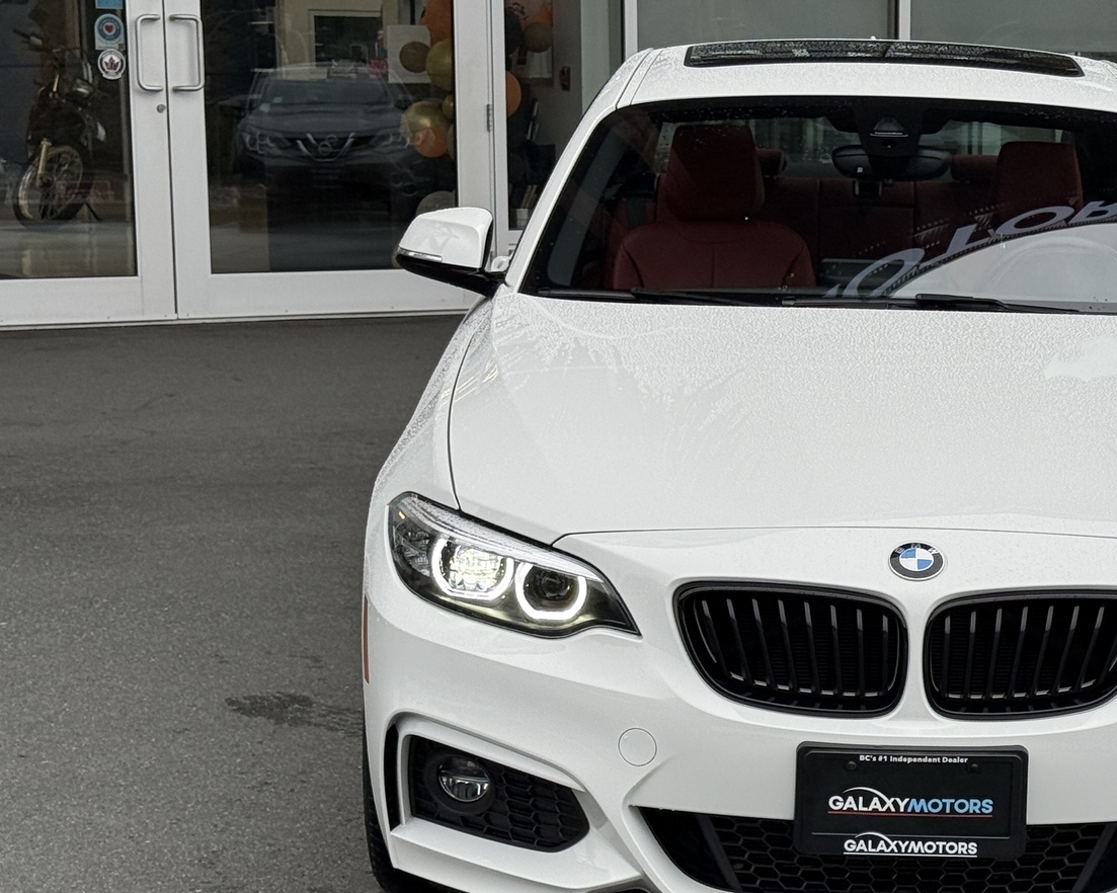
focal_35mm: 87
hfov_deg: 21.8
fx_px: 2876
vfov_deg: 17.6
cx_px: 860
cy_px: 560
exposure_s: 1/906
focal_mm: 6.76
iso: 64
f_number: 1.78
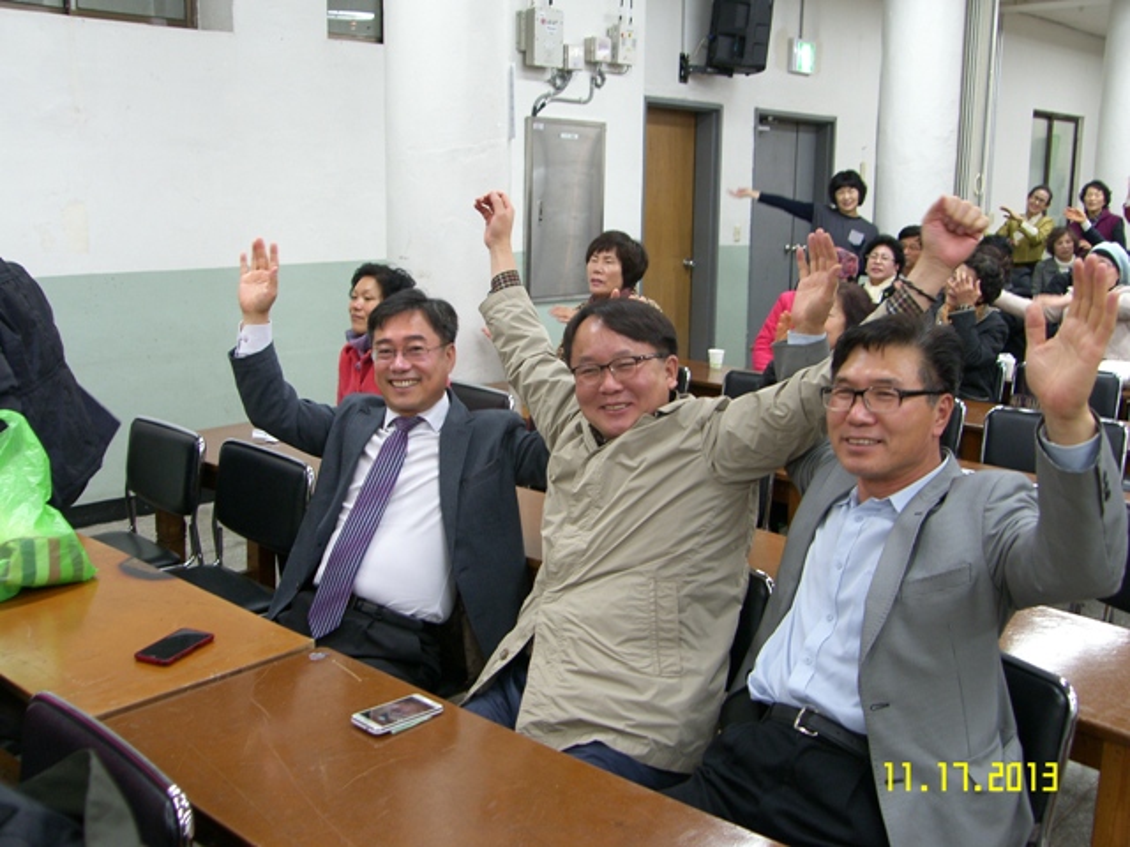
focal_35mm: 35
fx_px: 1143
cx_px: 565
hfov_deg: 52.6
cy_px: 424
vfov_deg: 40.7
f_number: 2.2
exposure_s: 1/30
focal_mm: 9
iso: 100
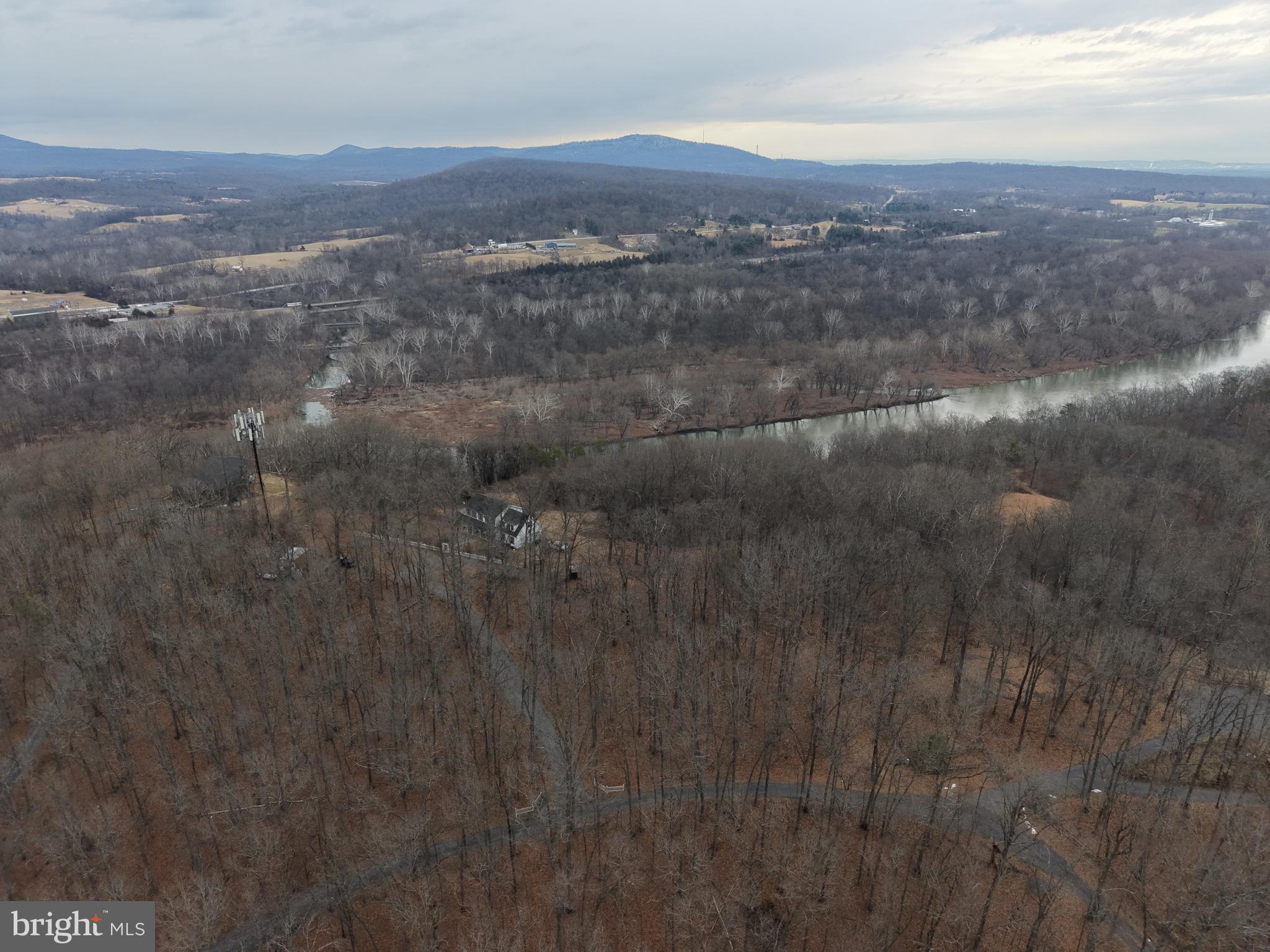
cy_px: 476
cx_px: 635
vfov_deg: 56.8
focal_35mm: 24
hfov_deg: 71.6
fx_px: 881
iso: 400
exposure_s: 1/1500
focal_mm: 8.67
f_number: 1.8
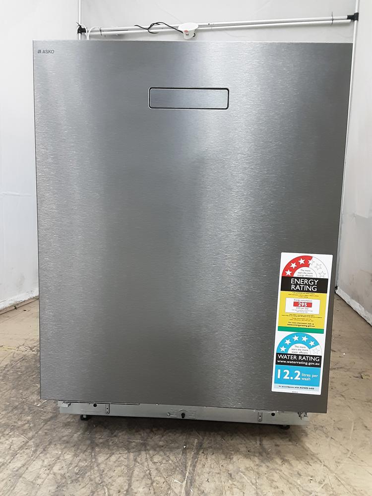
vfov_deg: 63.4
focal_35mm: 28
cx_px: 186
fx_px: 401
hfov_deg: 49.7
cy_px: 248
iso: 320
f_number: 1.9
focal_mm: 2.9
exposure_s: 1/25
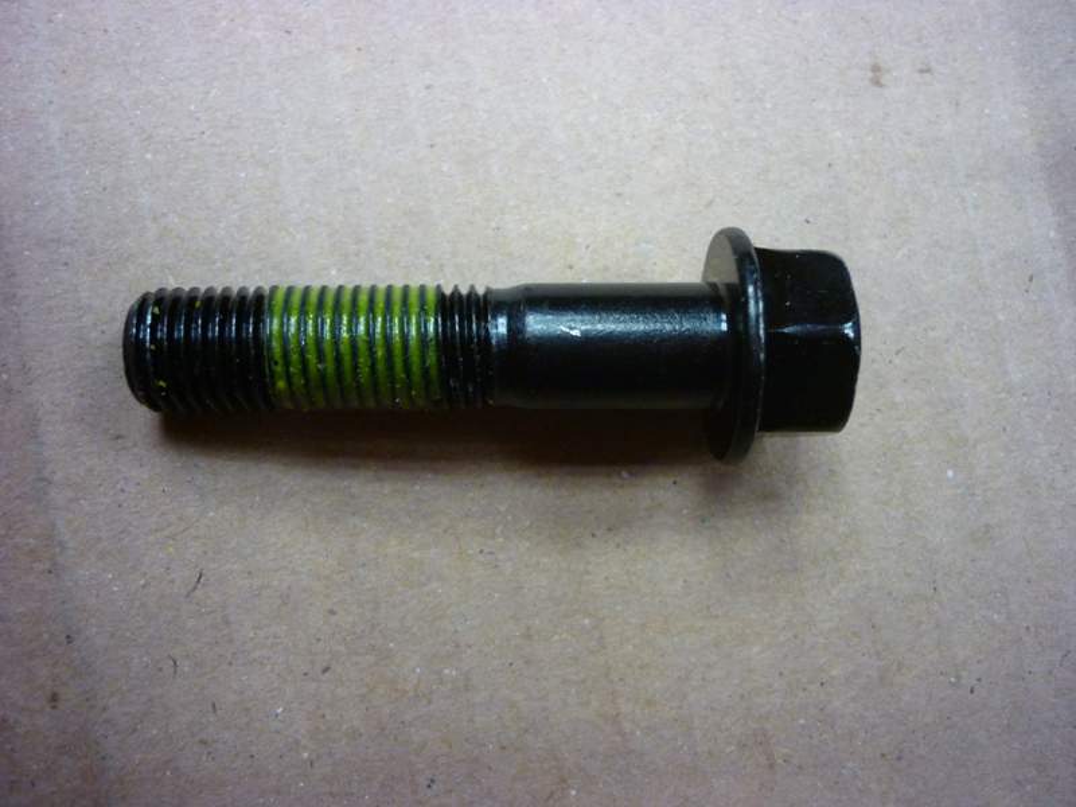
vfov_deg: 42.9
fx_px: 1026
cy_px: 404
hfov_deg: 55.4
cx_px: 538
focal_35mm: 33
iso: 320
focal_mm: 5.5
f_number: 2.8
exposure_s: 1/30
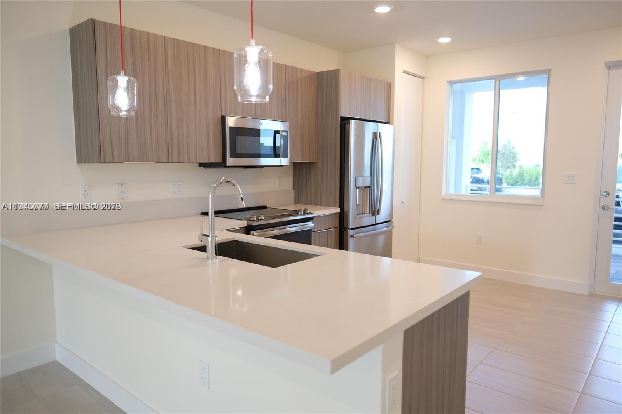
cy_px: 207
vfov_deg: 53.1
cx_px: 311
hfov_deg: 73.8
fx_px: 415
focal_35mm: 24
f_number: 1.4
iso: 200
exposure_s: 1/125
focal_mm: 16
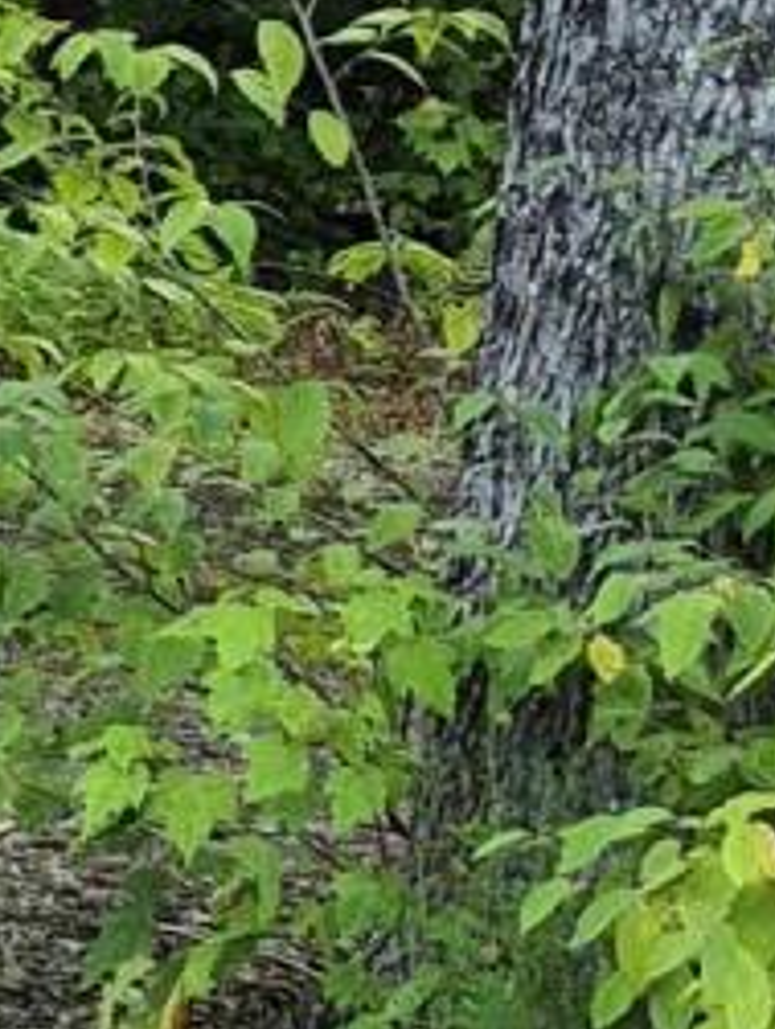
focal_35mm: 183
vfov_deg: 10.8
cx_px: -447
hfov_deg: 8.0
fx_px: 5449
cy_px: 184
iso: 64
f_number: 1.8
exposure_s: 1/180
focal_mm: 5.4
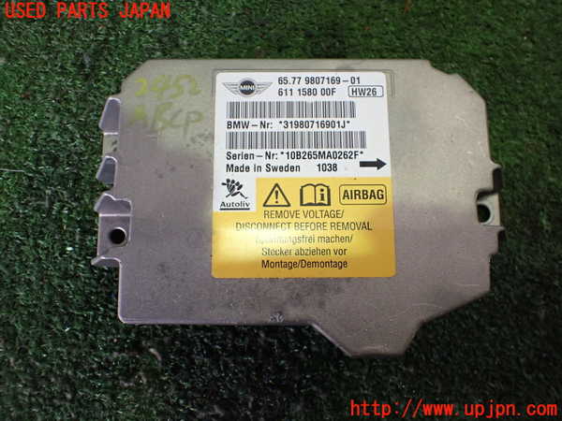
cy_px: 210
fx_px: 487
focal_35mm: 30
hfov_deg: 60.0
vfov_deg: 46.8
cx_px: 281
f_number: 2.3
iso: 640
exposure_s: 1/125
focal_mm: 5.4
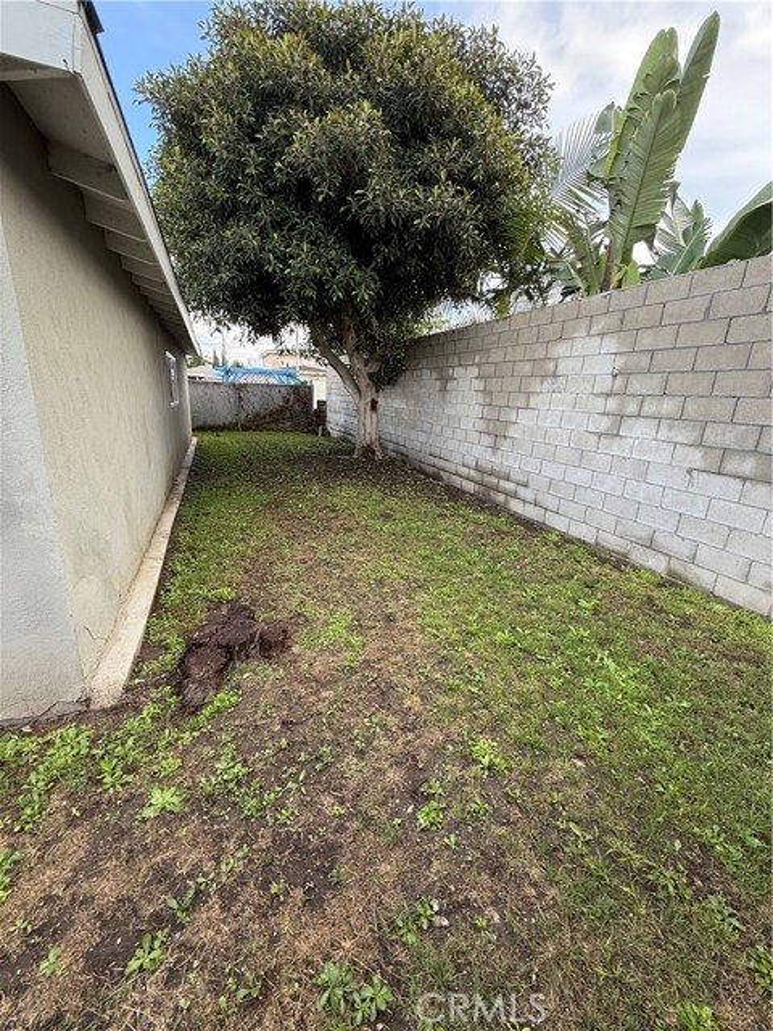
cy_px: 516
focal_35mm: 14
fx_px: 417
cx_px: 386
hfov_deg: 85.7
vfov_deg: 102.1
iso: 64
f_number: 2.2
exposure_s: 1/117
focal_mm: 2.22
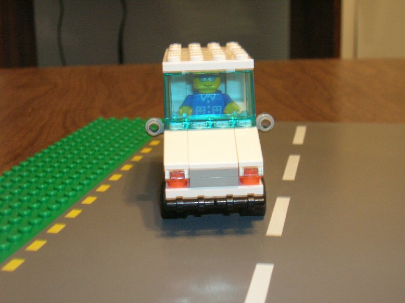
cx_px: 202
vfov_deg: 27.0
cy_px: 152
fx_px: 632
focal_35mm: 54
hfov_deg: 35.6
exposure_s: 1/5.2
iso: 200
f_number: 3.4
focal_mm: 9
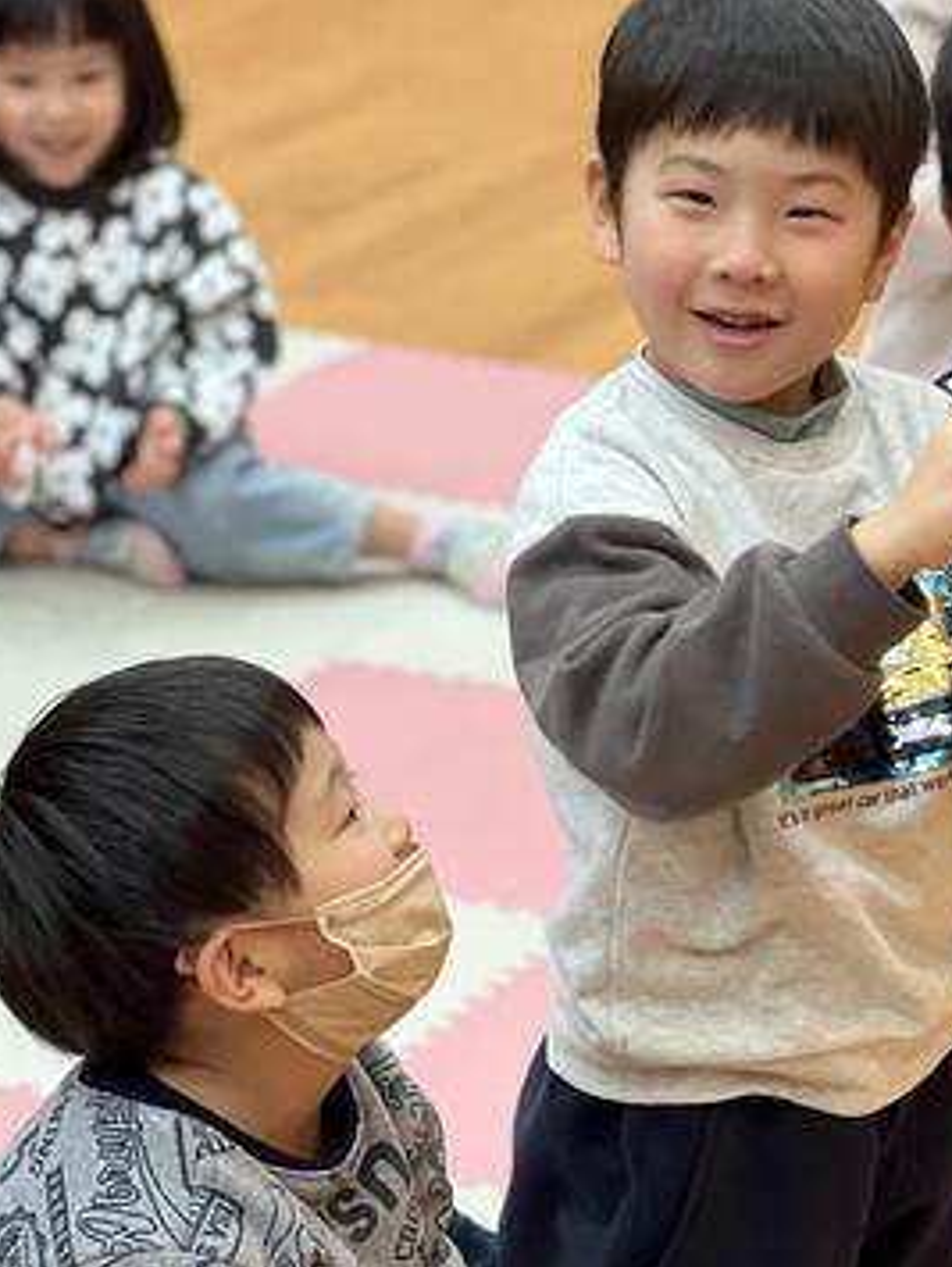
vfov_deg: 18.9
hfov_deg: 14.2
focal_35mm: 104
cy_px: 635
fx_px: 3807
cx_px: 717
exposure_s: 1/60
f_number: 2.8
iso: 125
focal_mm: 9
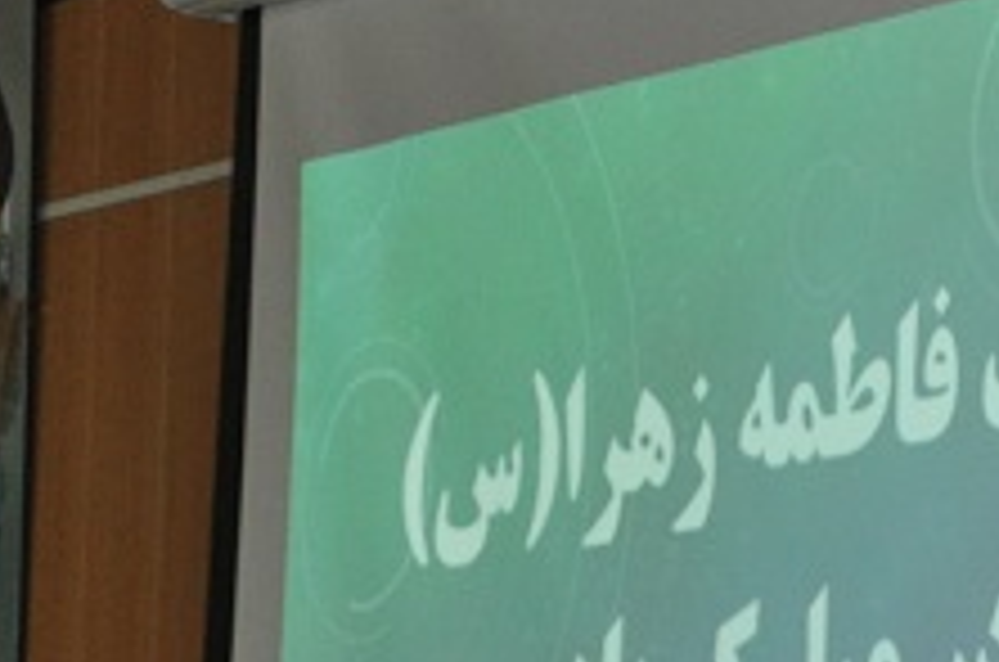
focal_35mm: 228
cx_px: 2023
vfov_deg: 6.0
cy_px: 241
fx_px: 6318
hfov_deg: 8.5
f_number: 4.5
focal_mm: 35
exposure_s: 1/60
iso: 800
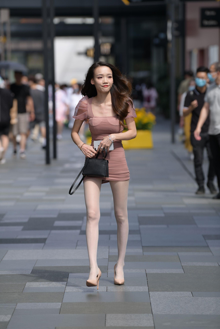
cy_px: 164
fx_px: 1833
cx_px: 110
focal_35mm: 200
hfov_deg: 6.9
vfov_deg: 10.3
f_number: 4
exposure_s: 1/800
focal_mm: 200
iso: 160
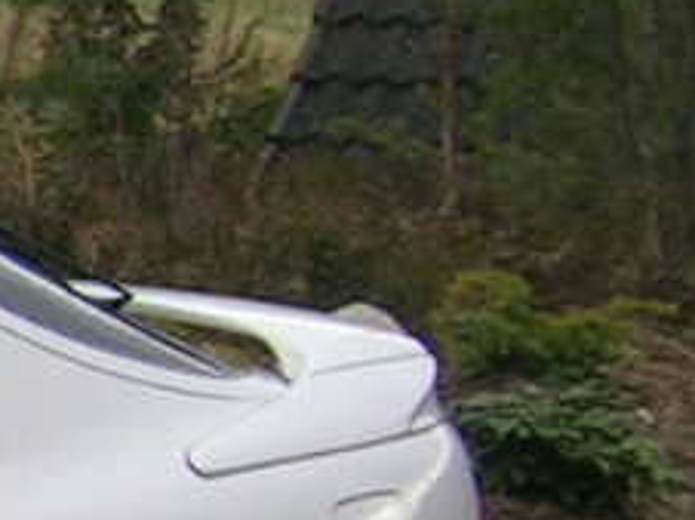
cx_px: -1605
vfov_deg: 5.9
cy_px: 723
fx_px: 4974
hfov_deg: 6.9
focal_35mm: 248
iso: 50
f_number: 4.8
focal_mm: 5.4
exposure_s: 1/152
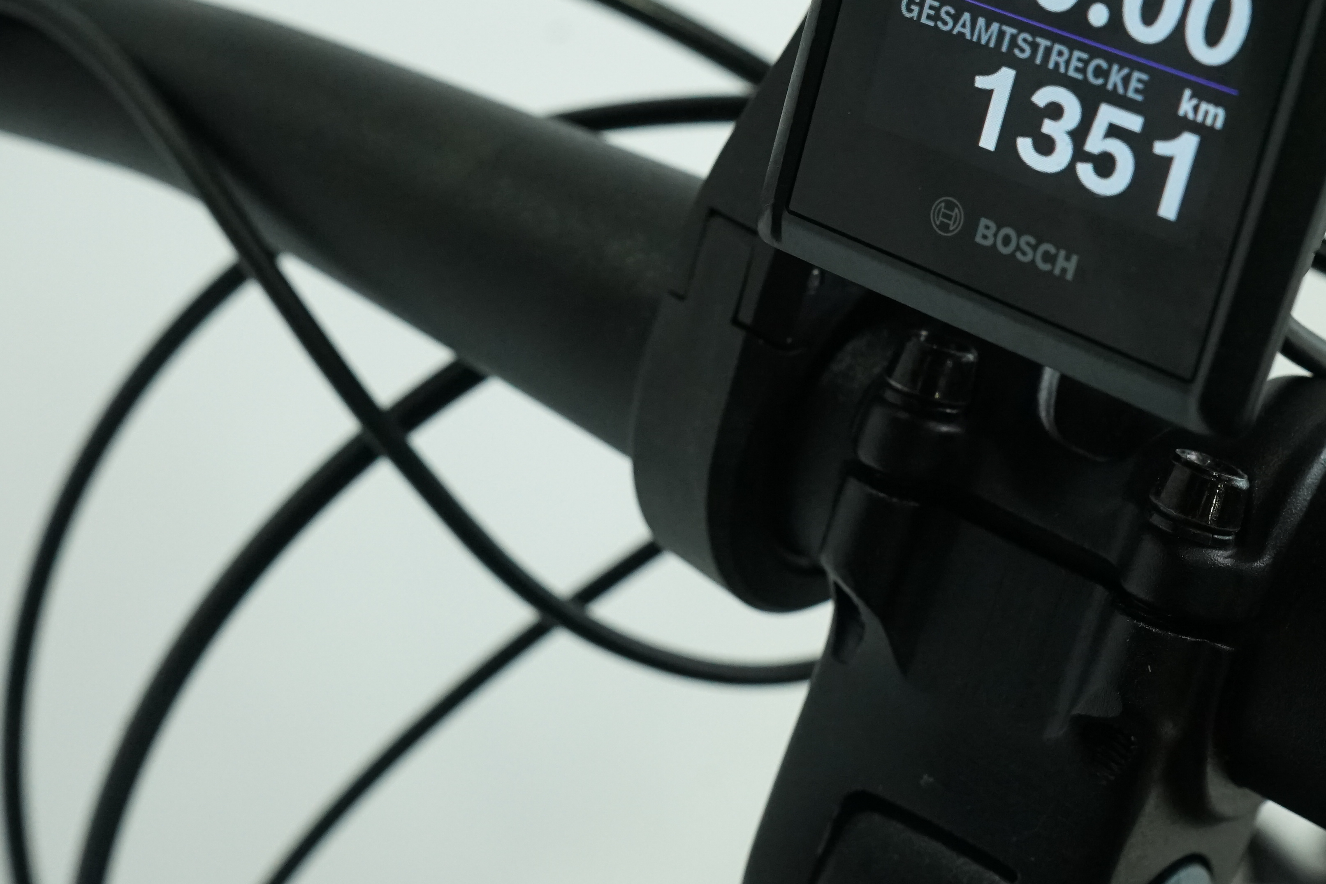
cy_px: 236
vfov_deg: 20.2
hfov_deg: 30.1
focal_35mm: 67
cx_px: 666
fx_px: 2468
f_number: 8
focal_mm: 36
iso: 2500
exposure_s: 1/200
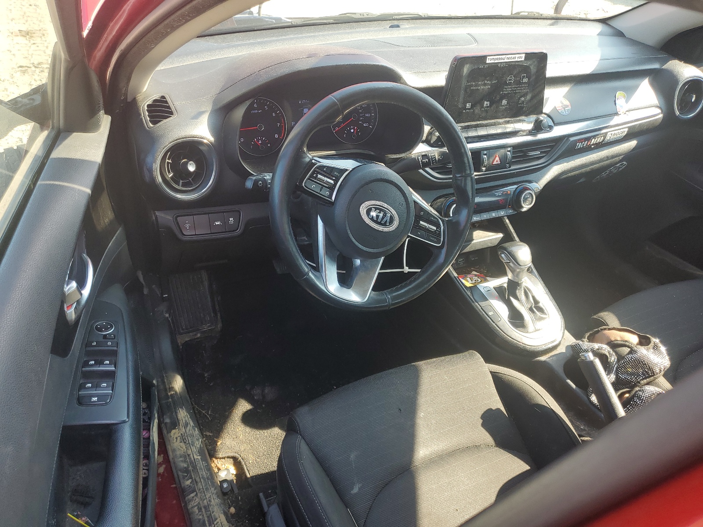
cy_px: 264
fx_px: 528
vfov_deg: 53.1
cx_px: 352
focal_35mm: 26
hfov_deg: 67.3
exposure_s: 1/217
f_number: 1.5
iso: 50
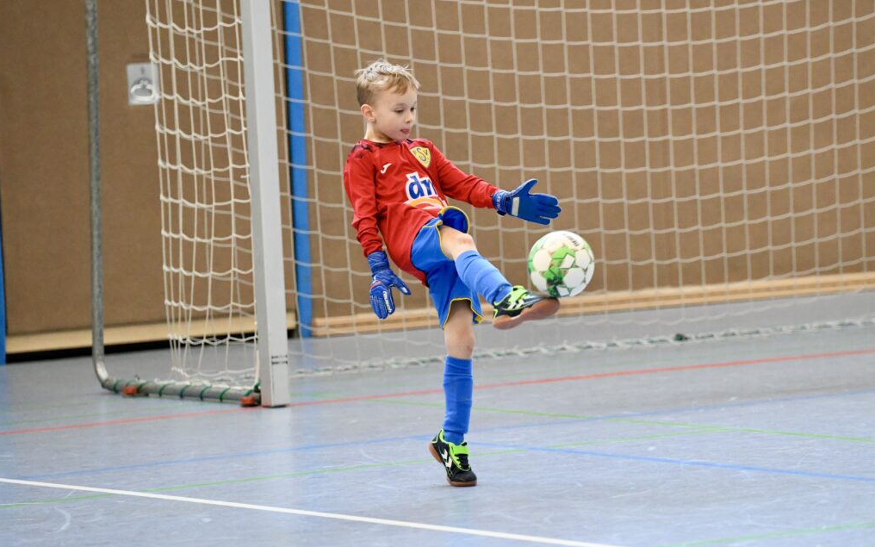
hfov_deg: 14.0
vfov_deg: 8.8
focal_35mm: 149
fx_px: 3553
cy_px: 267
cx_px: 437
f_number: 2.8
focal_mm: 145
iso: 8000
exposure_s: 1/1600
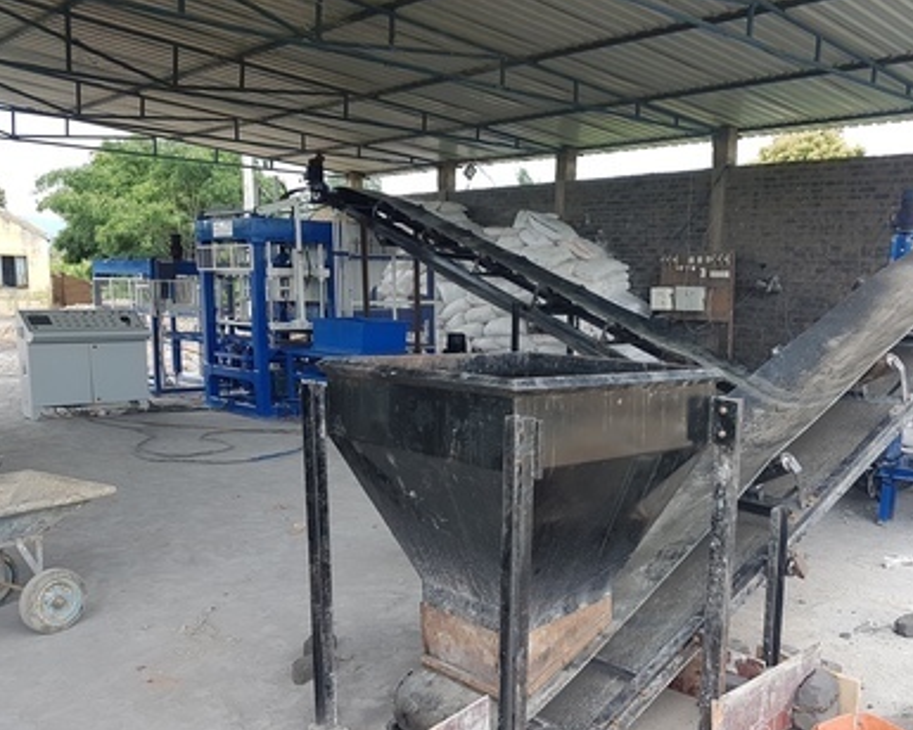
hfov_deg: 53.4
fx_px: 892
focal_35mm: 33
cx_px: 588
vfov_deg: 44.4
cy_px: 425
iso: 40
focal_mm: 4.2
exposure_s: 1/392
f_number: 1.7
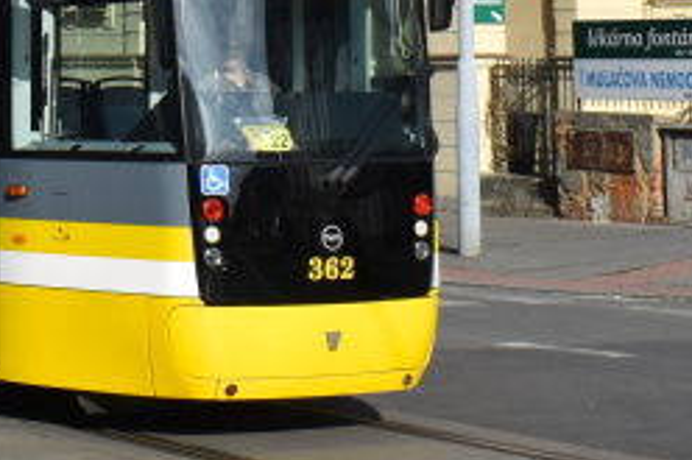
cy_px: -191
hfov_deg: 16.2
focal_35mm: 124
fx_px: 2382
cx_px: 0
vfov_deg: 10.7
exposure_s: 1/400
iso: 200
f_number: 10
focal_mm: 20
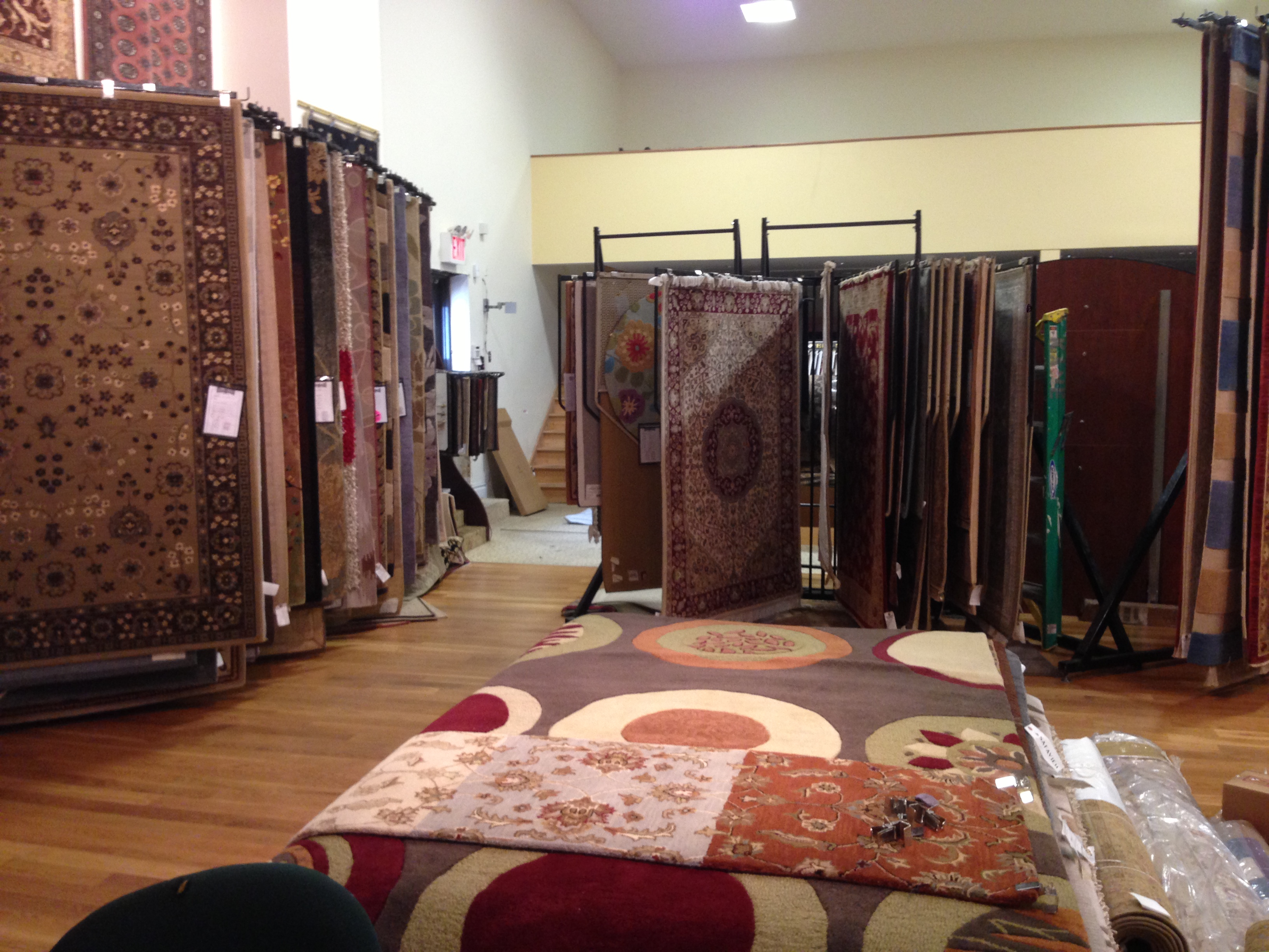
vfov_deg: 42.9
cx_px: 634
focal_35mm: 33
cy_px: 476
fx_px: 1210
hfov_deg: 55.4
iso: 160
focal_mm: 4.13
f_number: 2.4
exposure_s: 1/20
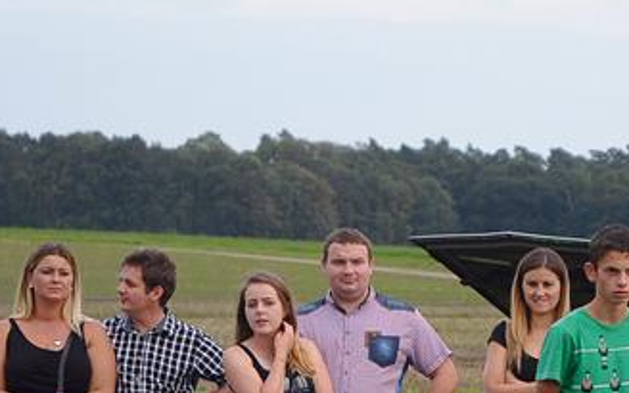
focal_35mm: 277
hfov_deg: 7.6
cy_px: 461
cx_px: 562
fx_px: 4748
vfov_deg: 4.7
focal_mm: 70
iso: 400
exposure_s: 1/320
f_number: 4.5
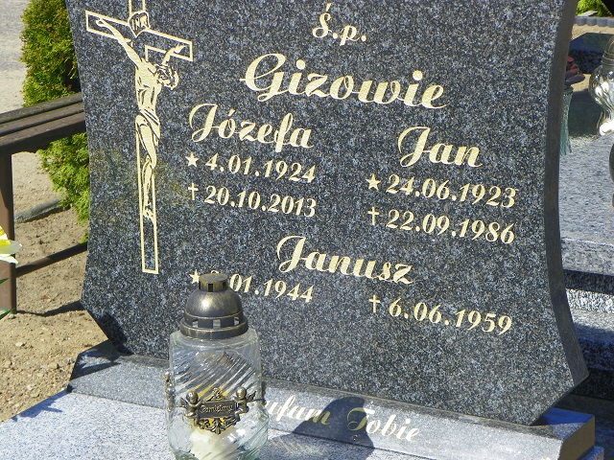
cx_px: 307
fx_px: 2128
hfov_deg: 16.4
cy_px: 230
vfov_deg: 12.3
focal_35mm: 120
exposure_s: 1/250
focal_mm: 21.3
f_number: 4.5
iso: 64
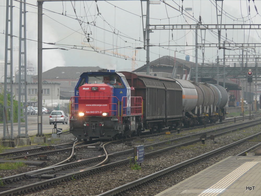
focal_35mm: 261
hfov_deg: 7.6
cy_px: 98
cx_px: 130
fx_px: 1968
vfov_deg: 5.7
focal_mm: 42.9
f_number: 4
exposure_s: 1/200
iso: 100
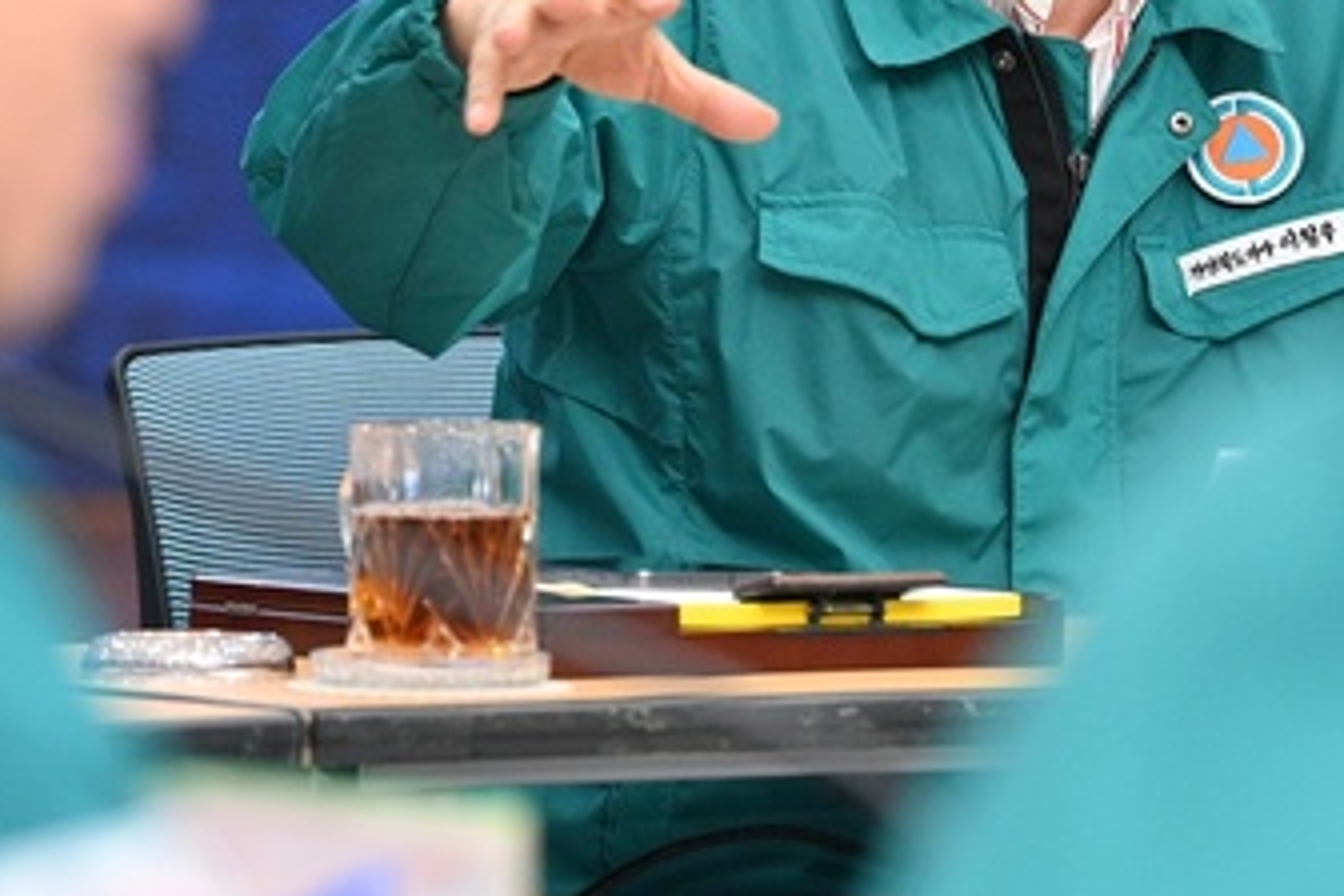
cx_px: 1004
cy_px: -132
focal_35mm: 415
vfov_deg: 3.3
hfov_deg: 5.0
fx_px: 15492
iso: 2000
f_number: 4
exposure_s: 1/250
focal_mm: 155
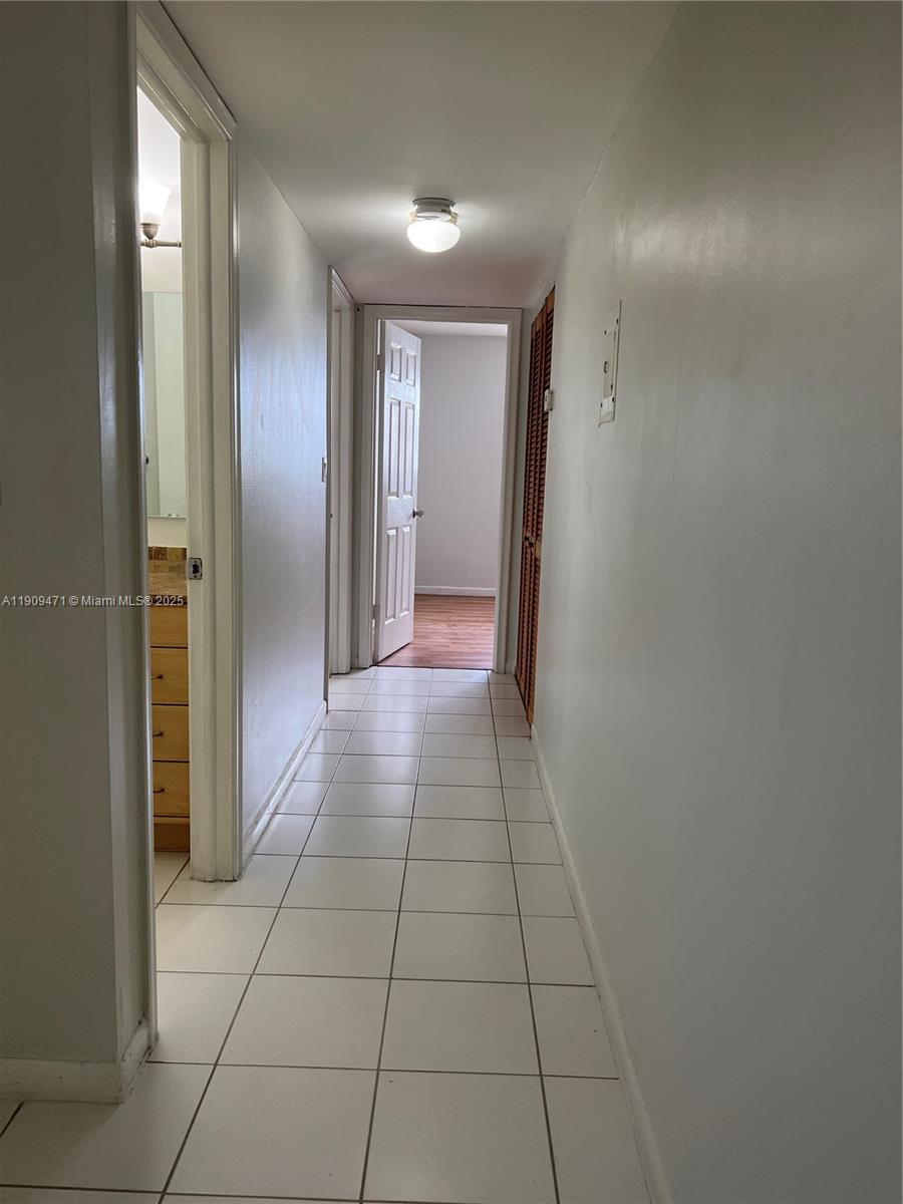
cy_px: 602
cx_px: 452
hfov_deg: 53.1
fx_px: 904
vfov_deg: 67.3
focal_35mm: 26
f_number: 1.5
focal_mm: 5.7
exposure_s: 1/120
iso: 100
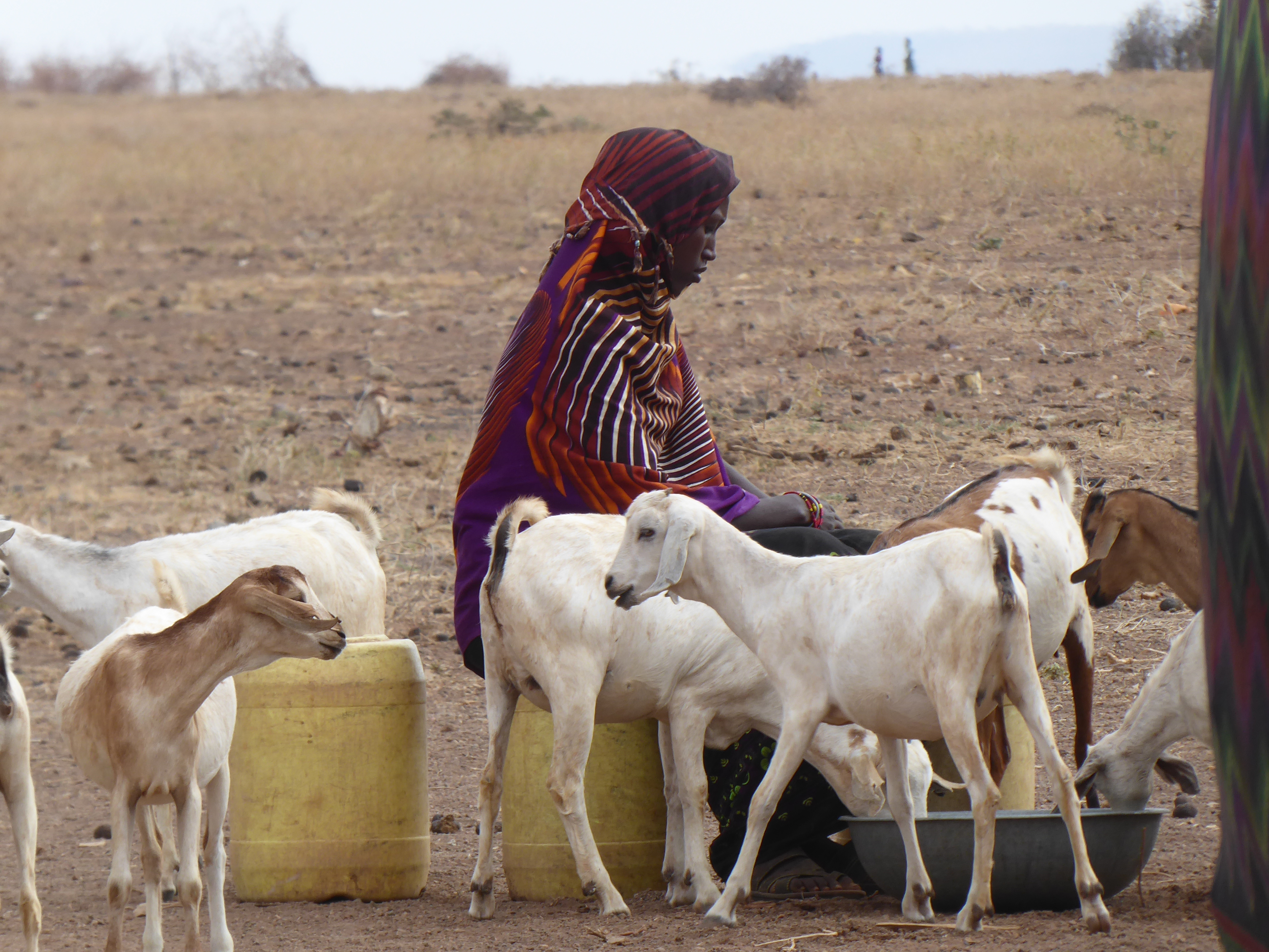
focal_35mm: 597
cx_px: 634
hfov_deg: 3.3
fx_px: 21886
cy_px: 476
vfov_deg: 2.5
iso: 80
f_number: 6.1
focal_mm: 96.2
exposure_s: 1/125
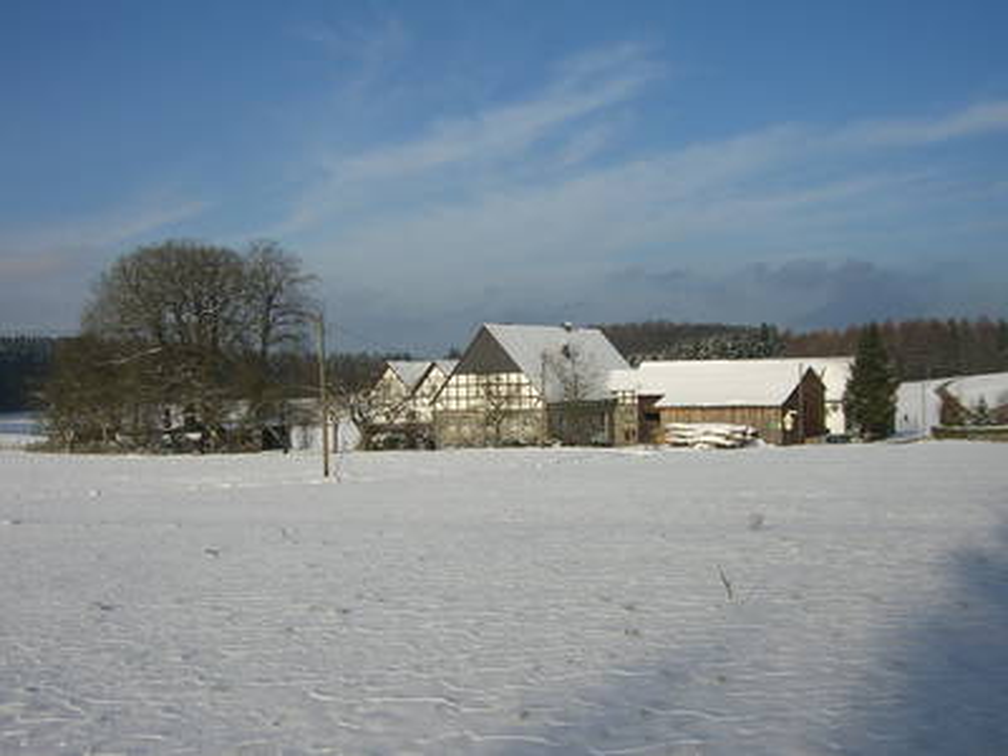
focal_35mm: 38
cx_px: 504
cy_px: 378
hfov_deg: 49.0
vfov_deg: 37.7
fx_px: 1107
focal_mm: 6.2
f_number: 4.3
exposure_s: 1/1000
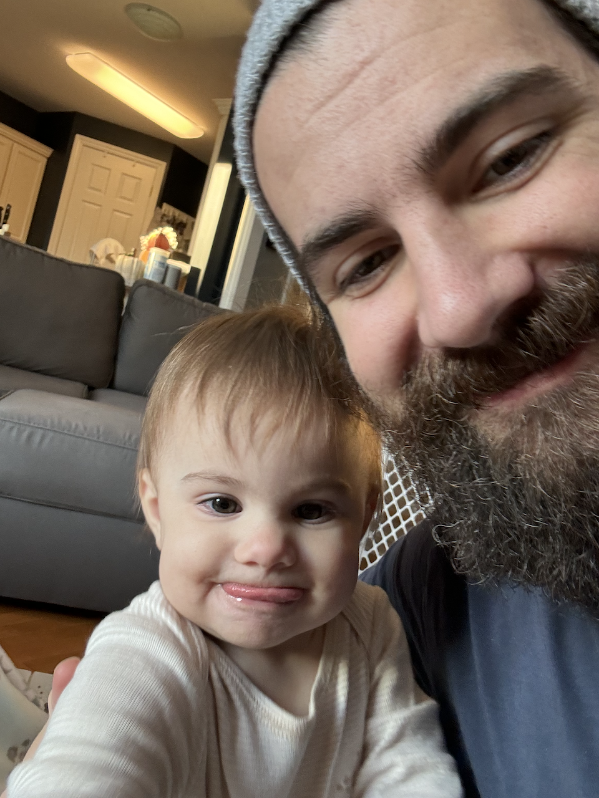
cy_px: 399
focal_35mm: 30
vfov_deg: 60.0
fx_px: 692
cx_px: 300
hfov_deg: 46.8
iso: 100
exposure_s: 1/54
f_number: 1.9
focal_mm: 2.69
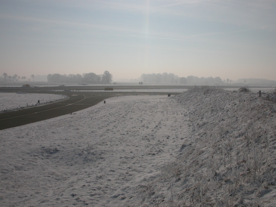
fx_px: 279
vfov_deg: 40.7
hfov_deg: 52.6
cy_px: 104
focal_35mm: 35
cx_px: 138
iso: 100
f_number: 8
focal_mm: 8.9
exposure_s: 1/1220
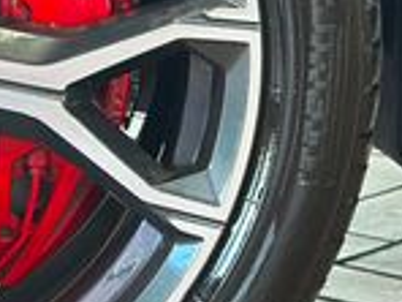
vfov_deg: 7.1
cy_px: -114
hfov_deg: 9.2
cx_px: -272
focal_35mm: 208
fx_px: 2416
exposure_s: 1/120
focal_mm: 6.86
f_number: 1.78
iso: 160
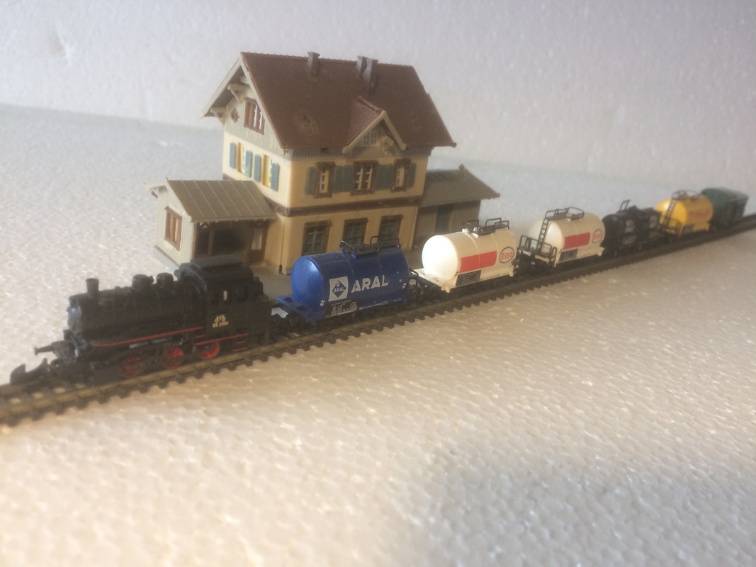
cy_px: 284
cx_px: 378
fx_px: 633
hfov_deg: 61.7
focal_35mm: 29
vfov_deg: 48.2
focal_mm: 4.15
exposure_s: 1/30
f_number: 2.2
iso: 50
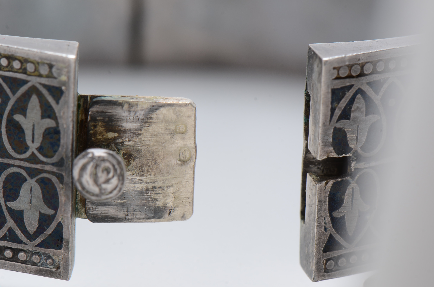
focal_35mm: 128
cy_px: 144
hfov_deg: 16.1
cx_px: 217
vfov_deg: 10.7
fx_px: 1534
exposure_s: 1/125
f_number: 16
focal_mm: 85
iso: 200
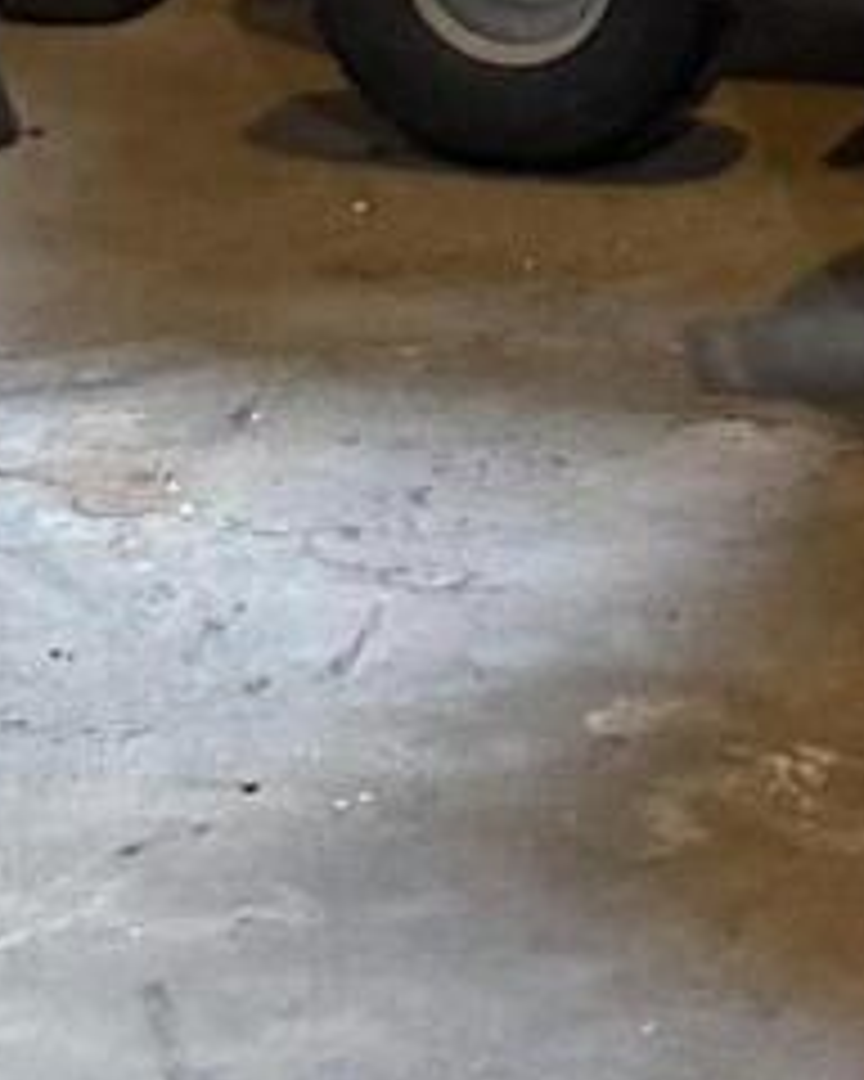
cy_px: -1206
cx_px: 1359
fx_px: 6233
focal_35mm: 195
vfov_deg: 9.2
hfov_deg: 7.8
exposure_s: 1/40
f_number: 1.78
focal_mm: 6.76
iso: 800
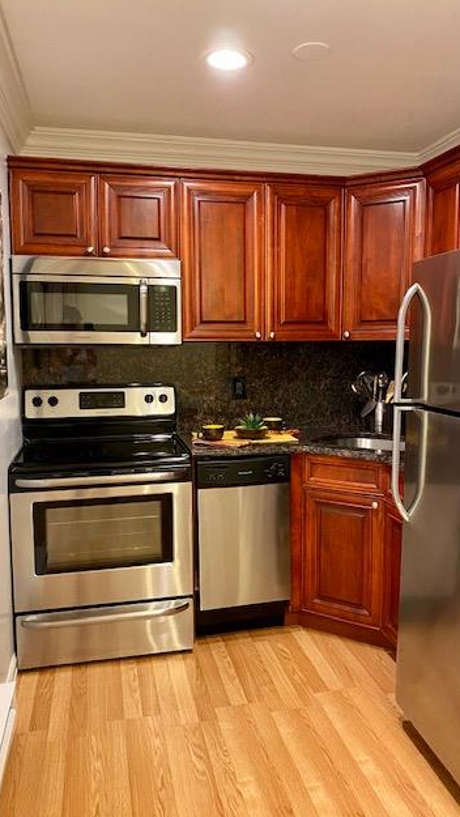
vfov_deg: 66.0
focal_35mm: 29
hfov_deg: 40.2
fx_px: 628
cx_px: 247
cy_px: 404
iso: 400
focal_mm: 4.25
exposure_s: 1/60
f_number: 1.8
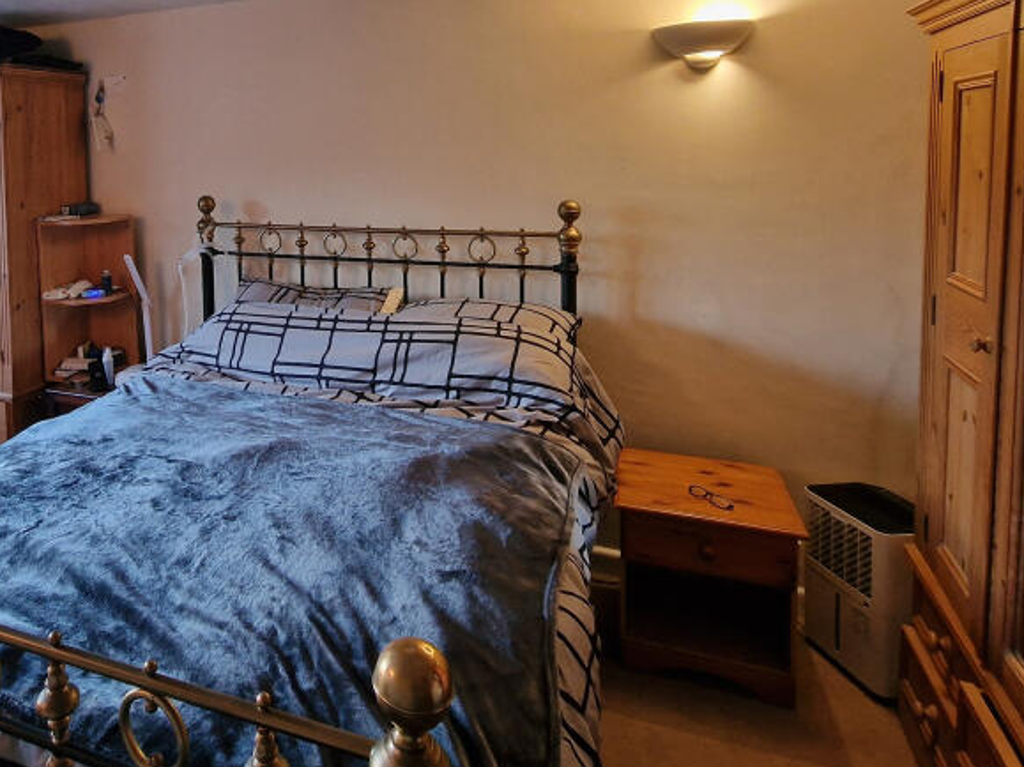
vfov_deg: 55.8
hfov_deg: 70.9
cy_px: 184
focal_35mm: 23
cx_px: 309
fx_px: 680
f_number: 2.2
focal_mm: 2.2
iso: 500
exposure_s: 1/33
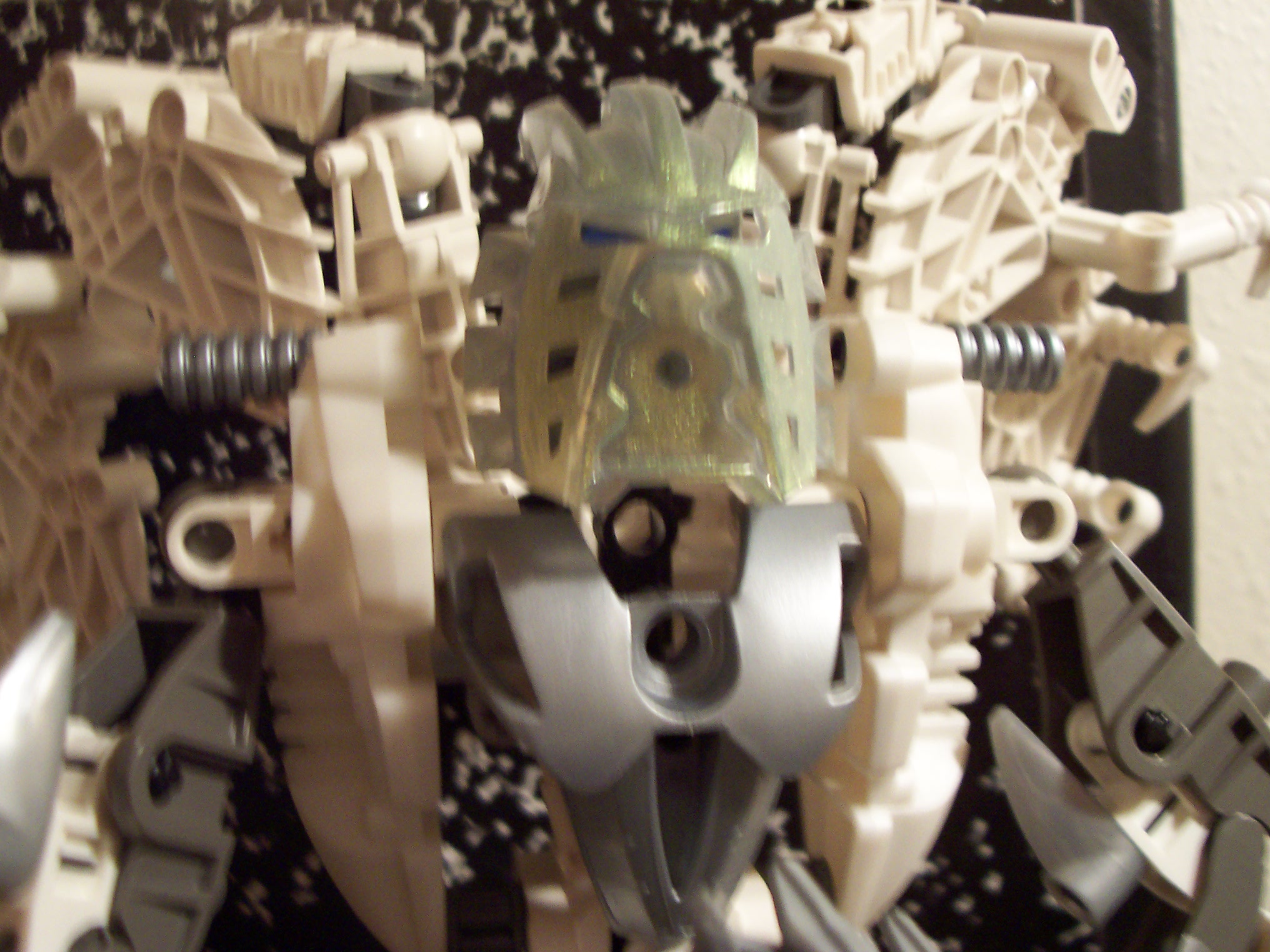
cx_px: 635
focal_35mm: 37
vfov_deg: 38.7
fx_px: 1357
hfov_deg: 50.1
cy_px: 476
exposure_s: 1/8
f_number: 2.8
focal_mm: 5.6
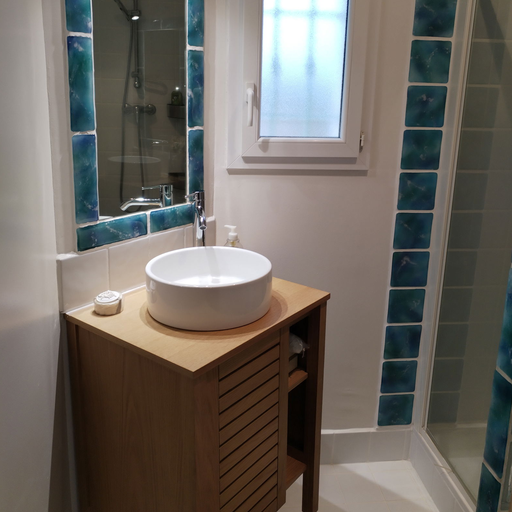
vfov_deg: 52.1
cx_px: 256
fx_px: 519
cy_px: 202
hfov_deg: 52.5
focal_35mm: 31
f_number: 1.8
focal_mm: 4.75
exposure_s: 1/50
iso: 202
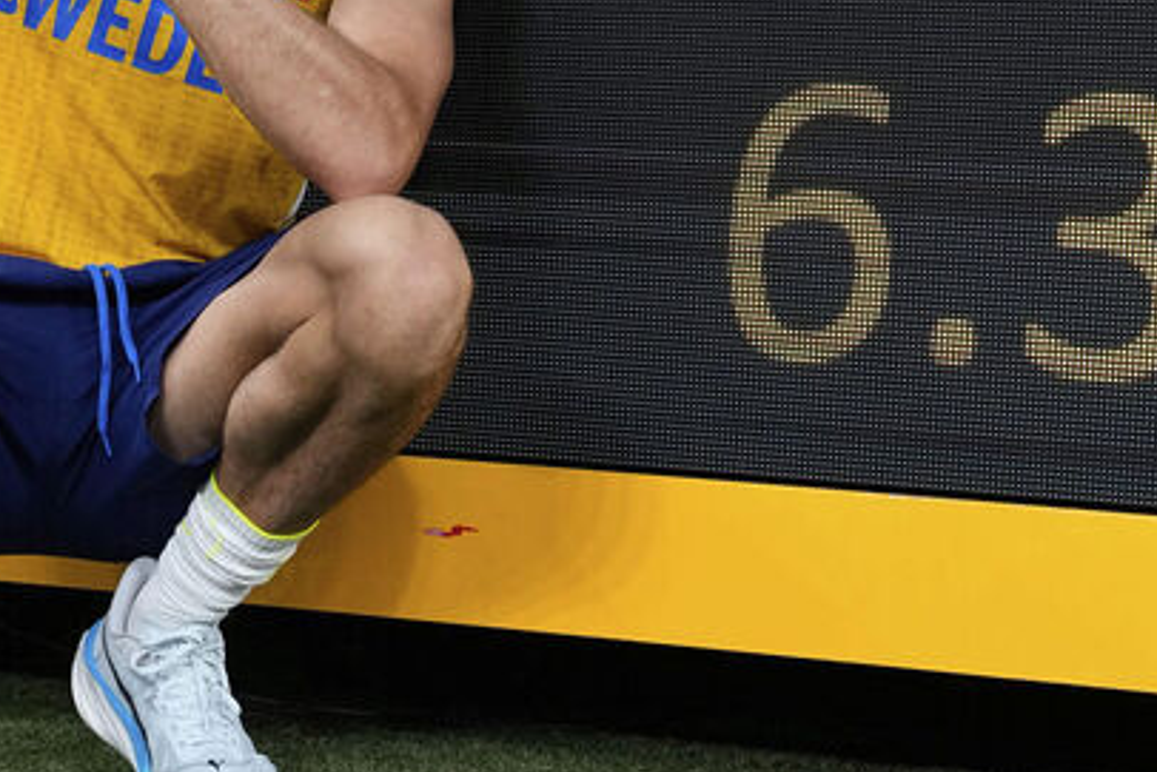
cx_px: 661
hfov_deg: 14.7
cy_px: -262
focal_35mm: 139
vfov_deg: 9.7
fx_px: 4469
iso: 1600
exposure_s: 1/2000
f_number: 2.8
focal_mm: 47
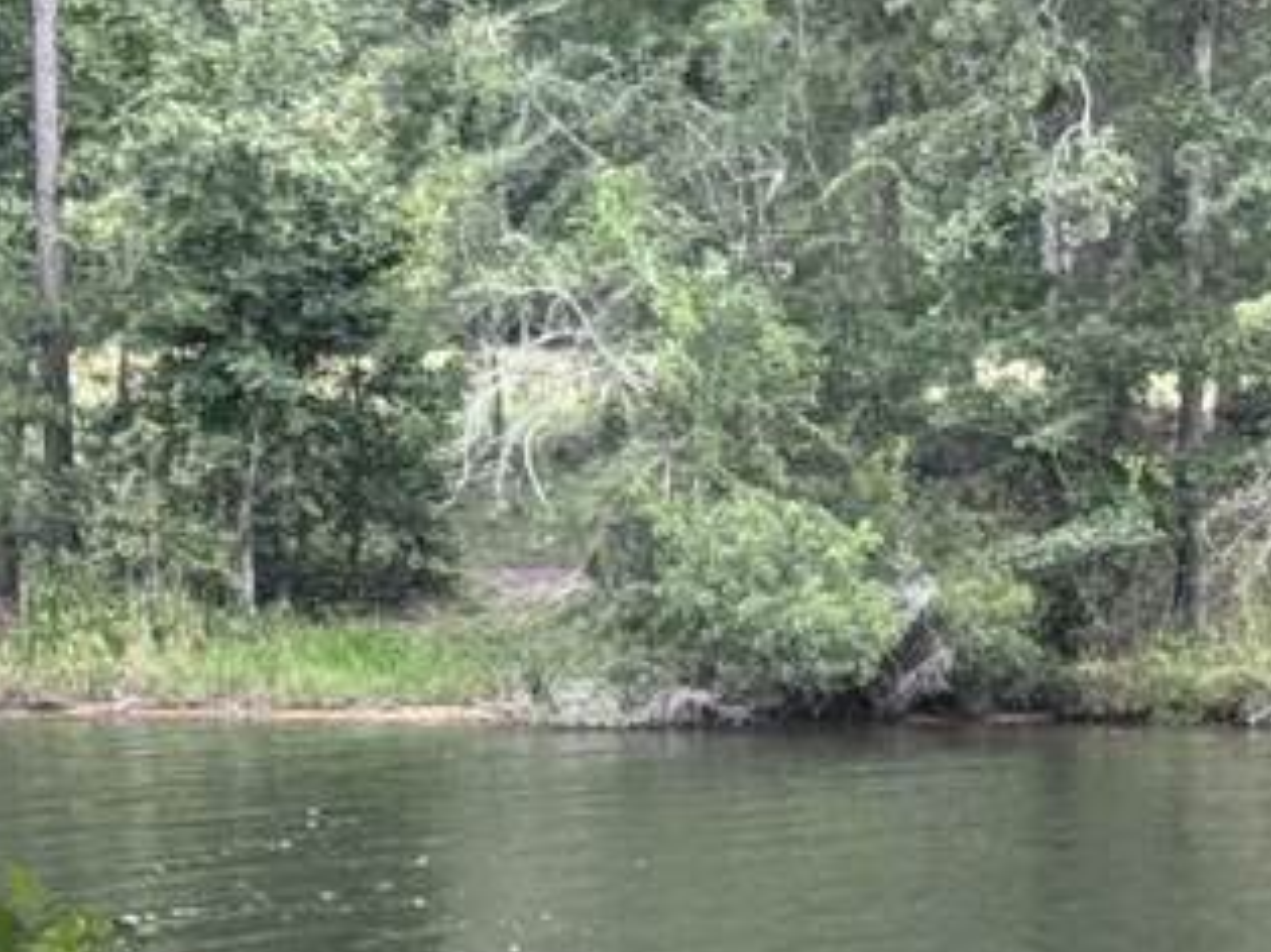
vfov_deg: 7.6
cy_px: 1081
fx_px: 7157
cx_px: 529
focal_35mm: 195
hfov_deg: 10.1
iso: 64
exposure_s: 1/572
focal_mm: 6.76
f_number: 1.78
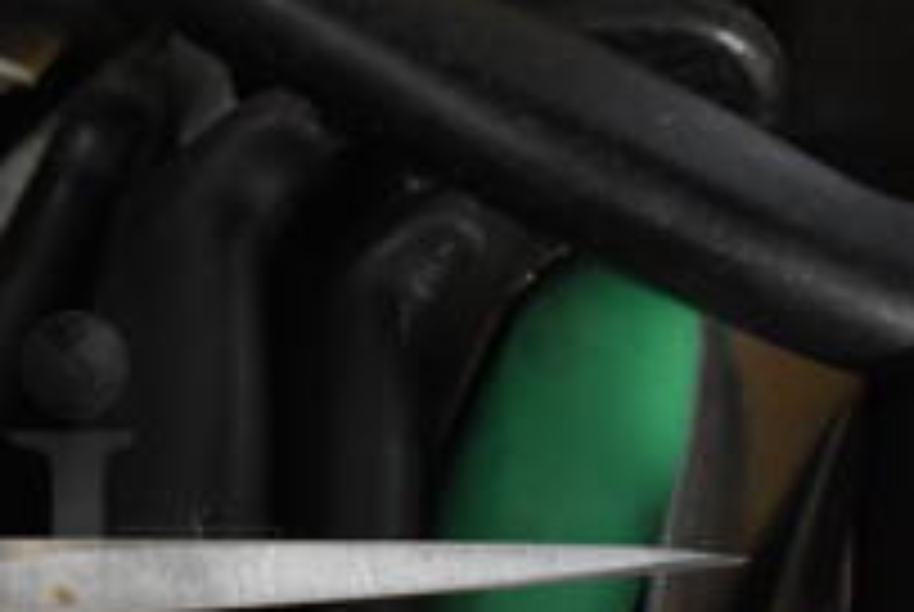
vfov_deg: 16.7
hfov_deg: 22.9
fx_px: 2059
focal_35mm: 81
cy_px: 544
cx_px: -189
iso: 2200
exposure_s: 1/30
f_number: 3.5
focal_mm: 18
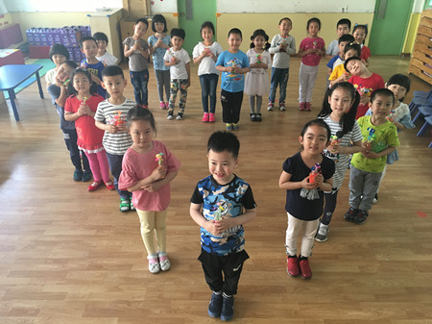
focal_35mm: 29
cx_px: 216
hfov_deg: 61.7
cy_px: 162
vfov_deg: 48.2
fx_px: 362
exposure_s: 1/33
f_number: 2.2
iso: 100
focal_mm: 4.15
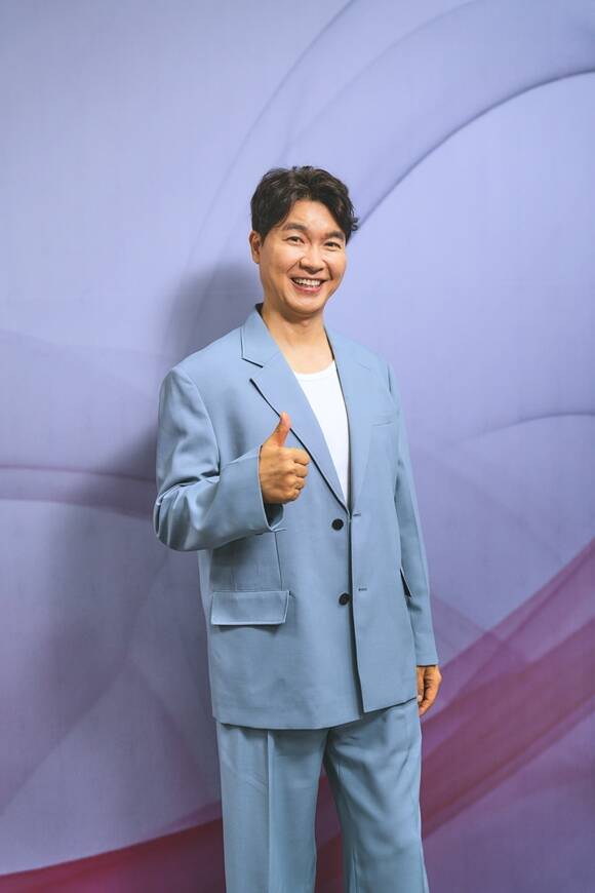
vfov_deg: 47.4
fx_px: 1016
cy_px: 446
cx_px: 298
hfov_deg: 32.6
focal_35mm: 41
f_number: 2.8
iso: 200
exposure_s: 1/125
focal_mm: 41
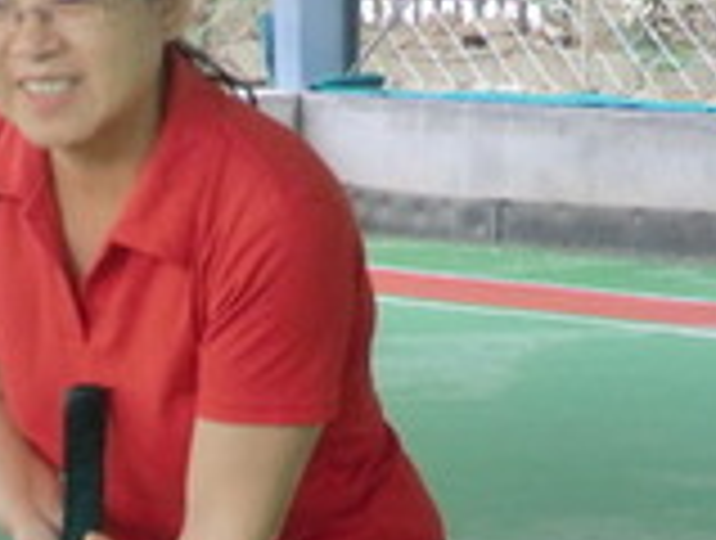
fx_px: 4291
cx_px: 41
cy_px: 720
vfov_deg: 7.1
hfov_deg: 9.5
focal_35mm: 207
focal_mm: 9.8
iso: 200
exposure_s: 1/60
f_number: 4.2
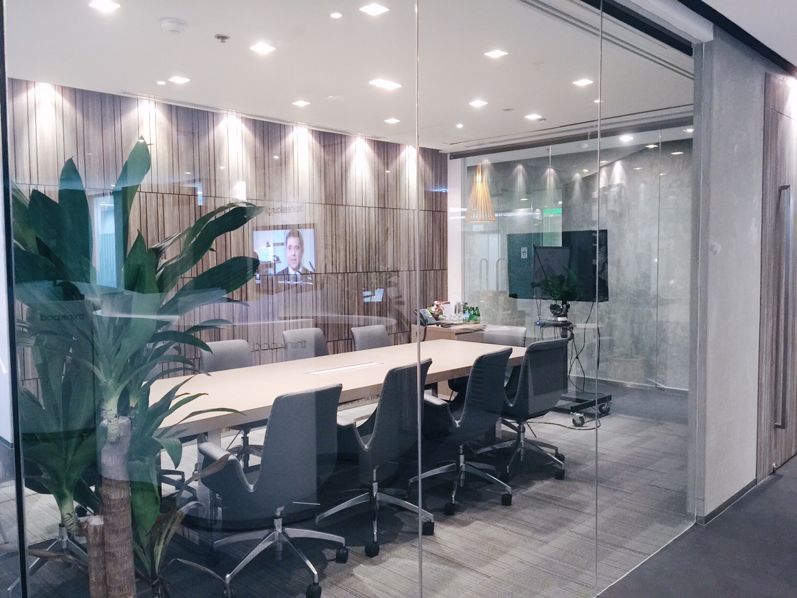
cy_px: 299
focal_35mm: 29
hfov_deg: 61.7
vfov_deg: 48.2
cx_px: 398
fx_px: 668
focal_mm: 4.15
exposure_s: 1/4
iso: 80
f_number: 2.2
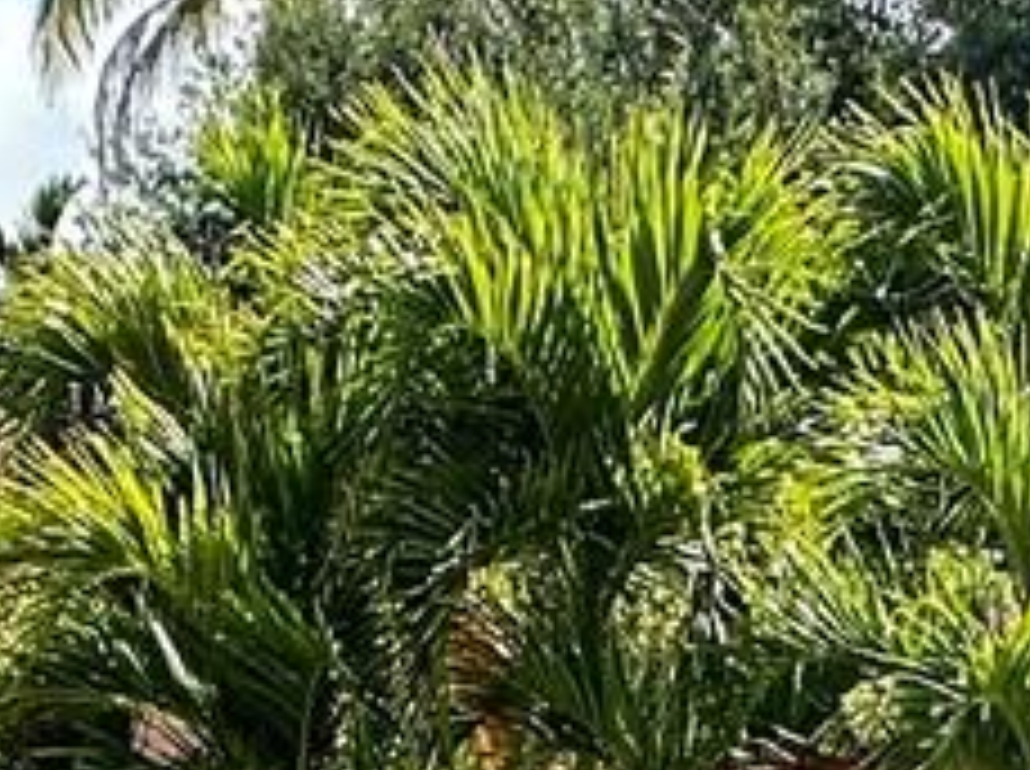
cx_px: 378
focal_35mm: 98
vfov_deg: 11.8
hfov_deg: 20.0
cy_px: 1945
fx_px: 2911
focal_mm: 2.22
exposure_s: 1/483
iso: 40
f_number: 2.2
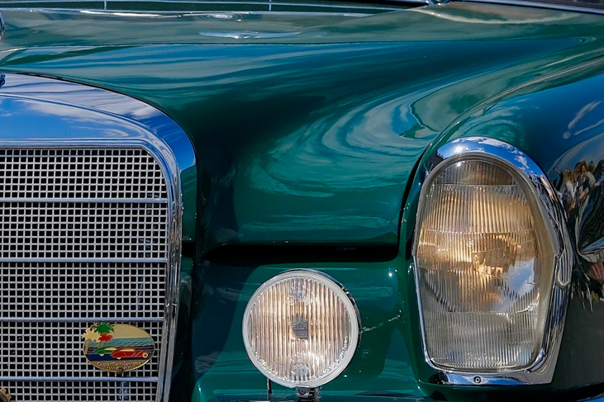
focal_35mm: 396
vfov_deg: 3.5
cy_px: 93
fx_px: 6642
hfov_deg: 5.2
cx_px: 149
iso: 160
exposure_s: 1/6400
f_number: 2.8
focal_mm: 75
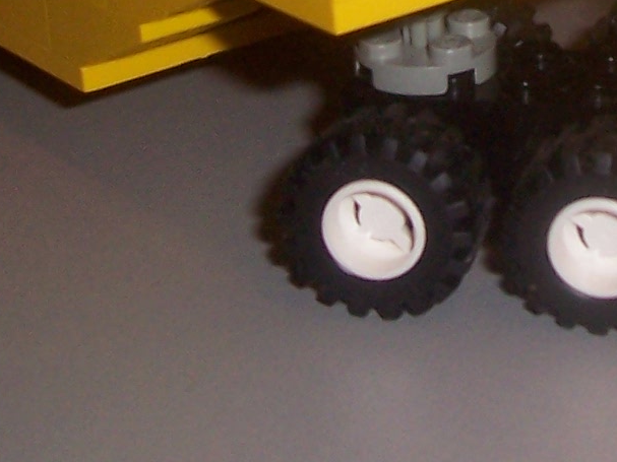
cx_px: 605
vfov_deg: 11.2
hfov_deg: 15.0
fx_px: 2299
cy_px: -107
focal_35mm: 129
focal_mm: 5.6
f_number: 2.7
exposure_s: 1/60
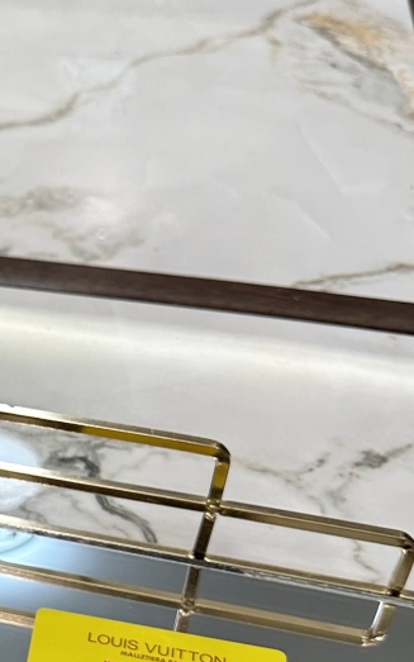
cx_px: -208
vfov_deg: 28.9
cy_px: 499
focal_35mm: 70
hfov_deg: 16.9
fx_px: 1263
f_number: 1.78
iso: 160
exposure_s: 1/100
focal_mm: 6.86
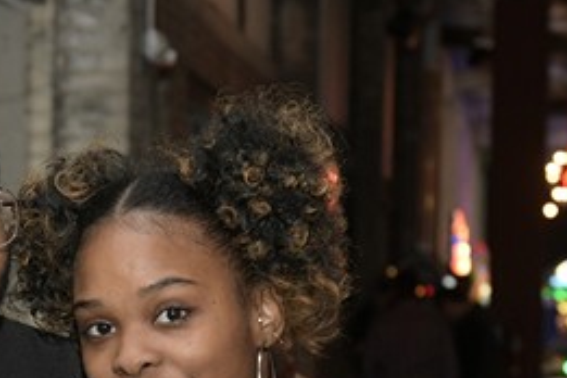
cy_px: 390
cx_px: 111
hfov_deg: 15.3
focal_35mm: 133
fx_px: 2095
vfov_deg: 10.2
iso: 2000
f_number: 4
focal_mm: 42
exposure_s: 1/100
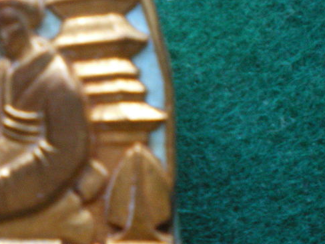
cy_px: 99
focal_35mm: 78
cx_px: 14
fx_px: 732
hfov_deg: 24.1
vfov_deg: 18.9
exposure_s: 1/10
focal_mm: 6.3
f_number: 3.1
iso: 400
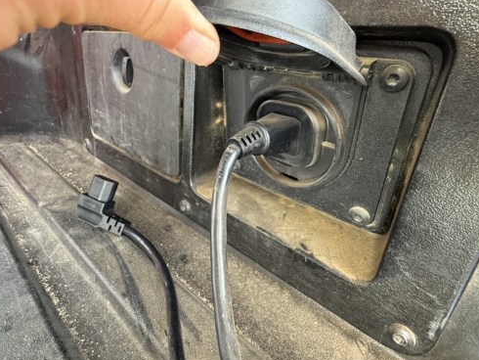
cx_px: 225
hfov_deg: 81.6
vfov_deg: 65.8
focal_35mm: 20
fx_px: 277
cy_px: 161
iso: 500
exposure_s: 1/60
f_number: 2.2
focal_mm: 2.22
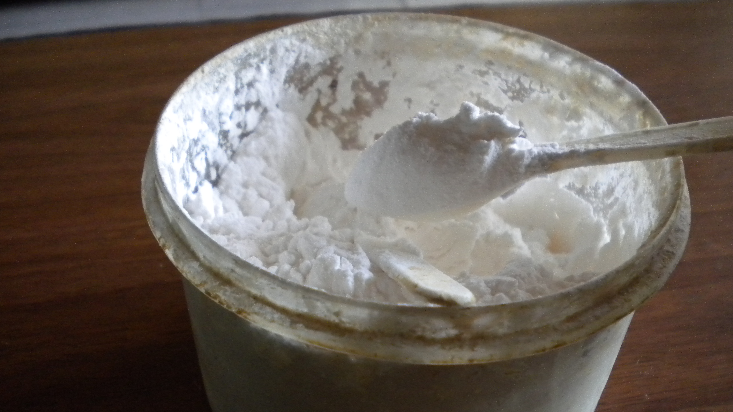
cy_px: 247
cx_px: 359
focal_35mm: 39
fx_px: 758
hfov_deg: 51.6
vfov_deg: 30.3
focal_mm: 6.3
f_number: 3.1
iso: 400
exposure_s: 1/41
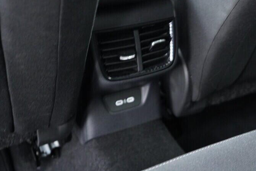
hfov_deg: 35.9
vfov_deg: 24.6
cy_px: 84
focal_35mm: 55
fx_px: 391
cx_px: 171
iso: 3200
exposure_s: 1/40
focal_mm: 24
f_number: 2.8
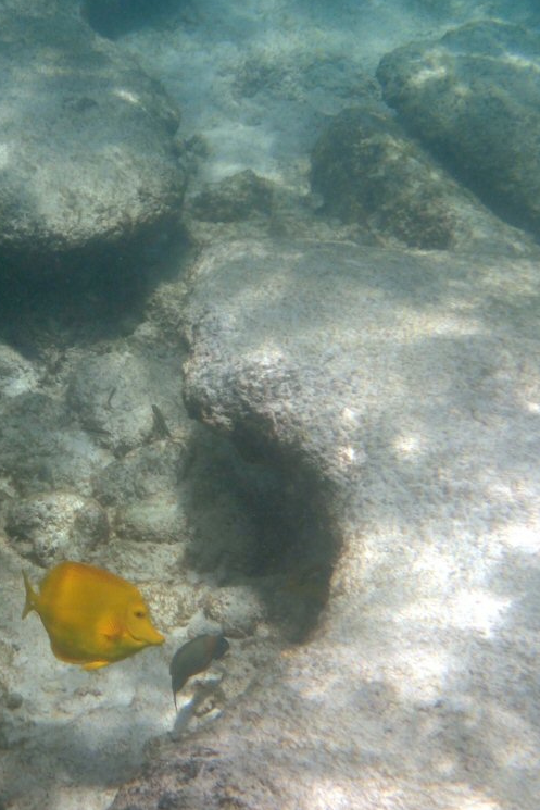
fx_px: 1664
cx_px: 25
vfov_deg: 27.3
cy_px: 403
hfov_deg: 18.1
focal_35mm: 74
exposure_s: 1/500
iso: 100
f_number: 4.5
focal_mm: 9.61
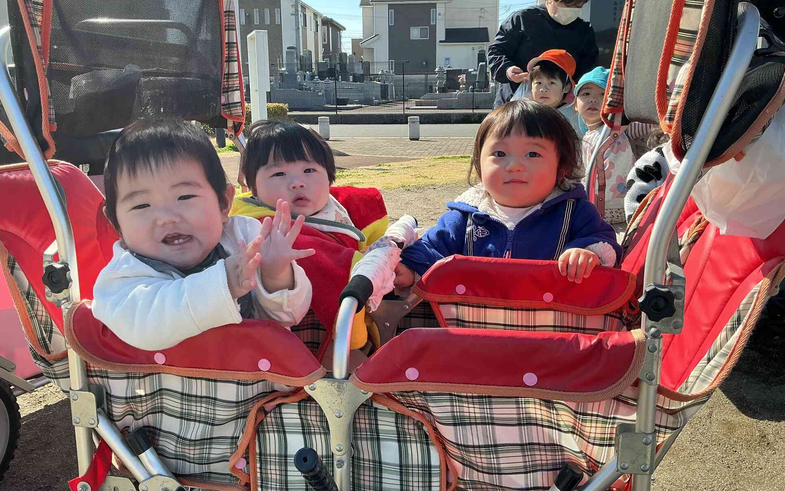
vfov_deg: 39.4
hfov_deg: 59.6
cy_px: 213
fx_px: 685
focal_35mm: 32
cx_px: 388
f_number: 1.8
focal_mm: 3
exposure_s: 1/709
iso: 25
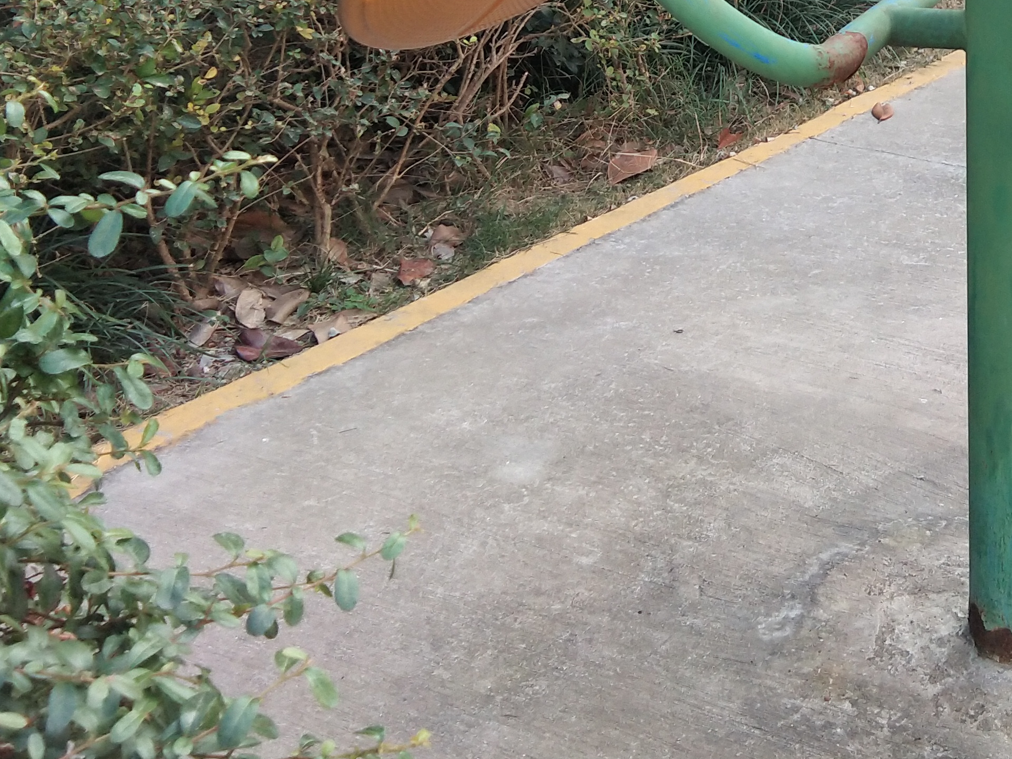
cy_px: -45
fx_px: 1959
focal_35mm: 67
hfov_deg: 27.5
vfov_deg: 21.0
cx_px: 976
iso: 80
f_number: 2.2
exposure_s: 1/100
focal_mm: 3.69
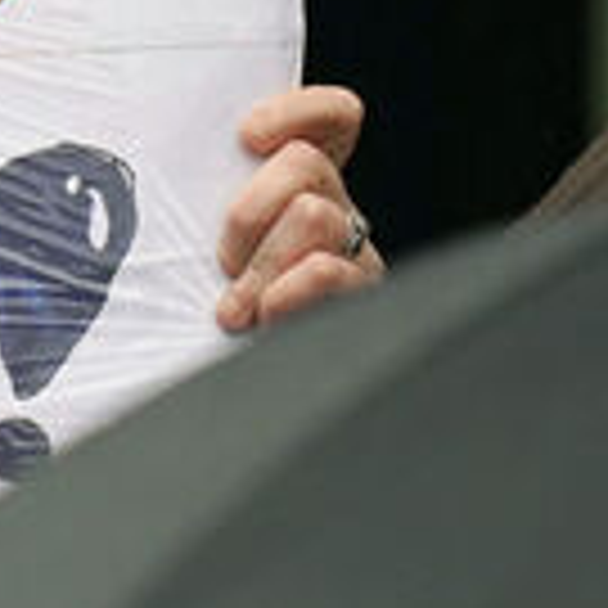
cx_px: -973
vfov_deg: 0.9
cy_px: 466
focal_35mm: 2015
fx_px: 40041
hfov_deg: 0.9
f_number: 2.8
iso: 400
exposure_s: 1/1000
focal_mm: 400
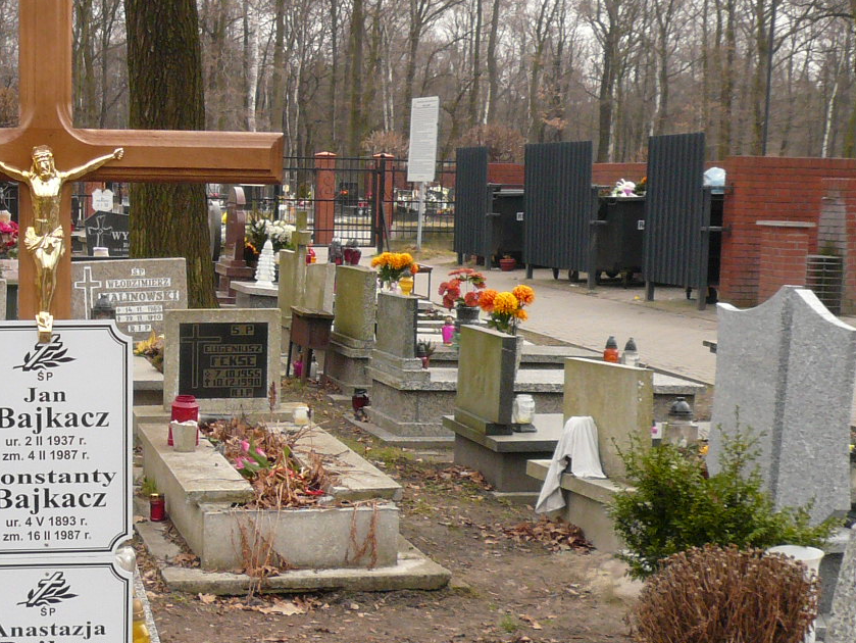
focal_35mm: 61
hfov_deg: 30.8
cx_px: 152
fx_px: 1509
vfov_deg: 24.0
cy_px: 389
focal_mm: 4.6
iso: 100
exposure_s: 1/250
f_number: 2.8
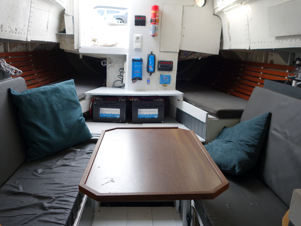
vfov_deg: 46.8
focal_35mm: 30
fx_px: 261
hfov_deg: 60.0
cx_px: 149
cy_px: 113
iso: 160
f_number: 2.8
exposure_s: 1/40
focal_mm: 10.4
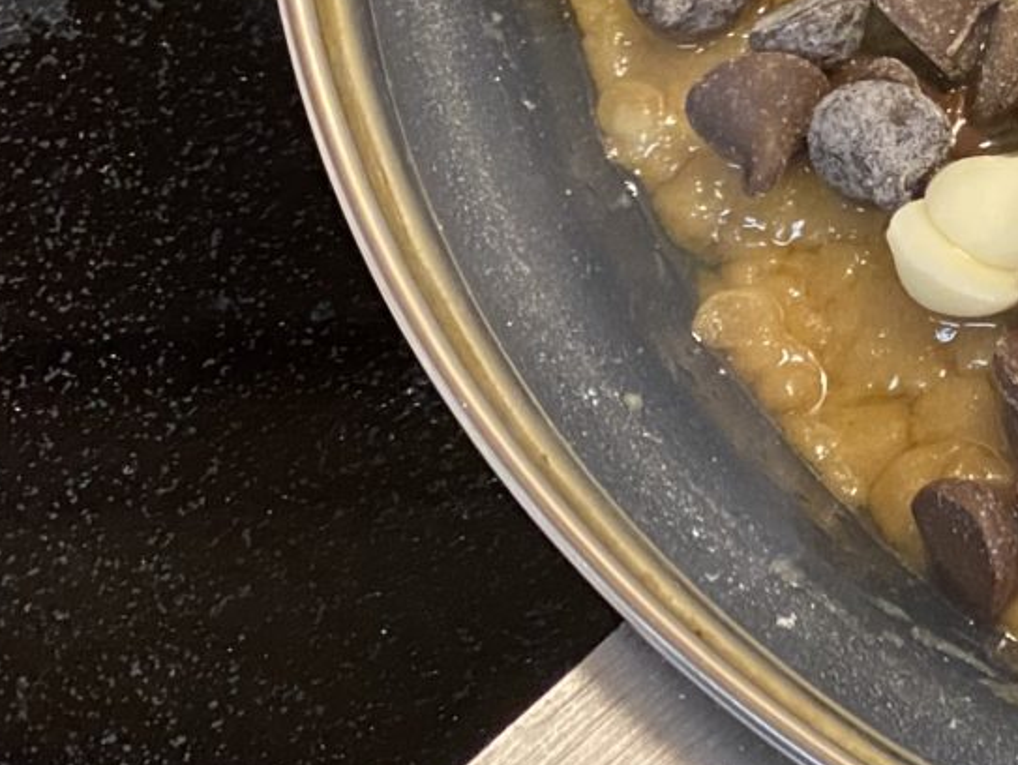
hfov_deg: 17.0
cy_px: -111
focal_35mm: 98
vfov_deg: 14.7
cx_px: 1742
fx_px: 2884
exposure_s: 1/60
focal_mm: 4.25
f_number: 1.8
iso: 320
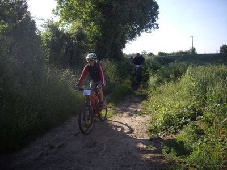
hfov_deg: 49.0
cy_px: 85
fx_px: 249
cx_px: 114
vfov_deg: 37.7
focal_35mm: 38
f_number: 2.8
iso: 64
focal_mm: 7.9
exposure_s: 1/500
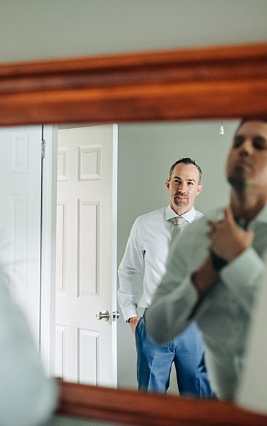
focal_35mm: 77
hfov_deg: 16.9
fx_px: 896
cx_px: 111
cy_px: 214
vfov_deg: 26.8
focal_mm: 50
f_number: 1.4
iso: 800
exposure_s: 1/200
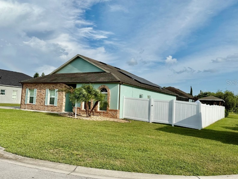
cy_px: 82
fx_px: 213
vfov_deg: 45.4
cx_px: 101
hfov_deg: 58.1
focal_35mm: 31
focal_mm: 6.76
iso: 80
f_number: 1.78
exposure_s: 1/8130
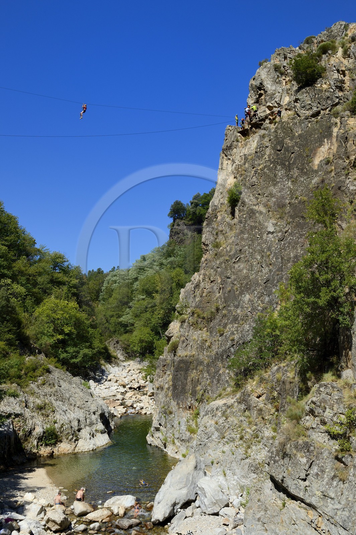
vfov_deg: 58.7
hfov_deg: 41.1
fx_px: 475
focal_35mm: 32
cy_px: 268
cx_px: 178
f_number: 16
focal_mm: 32
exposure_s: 1/200
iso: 200
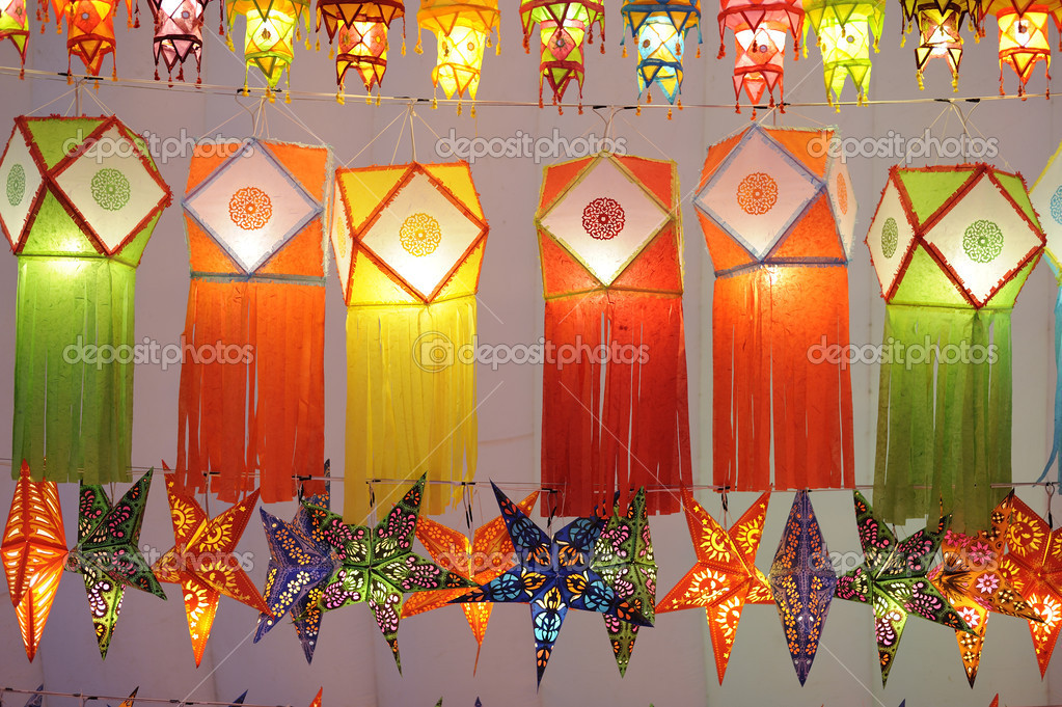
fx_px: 1474
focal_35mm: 50
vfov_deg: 27.0
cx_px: 531
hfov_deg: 39.6
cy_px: 354
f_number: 2.5
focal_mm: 50
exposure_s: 1/160
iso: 200
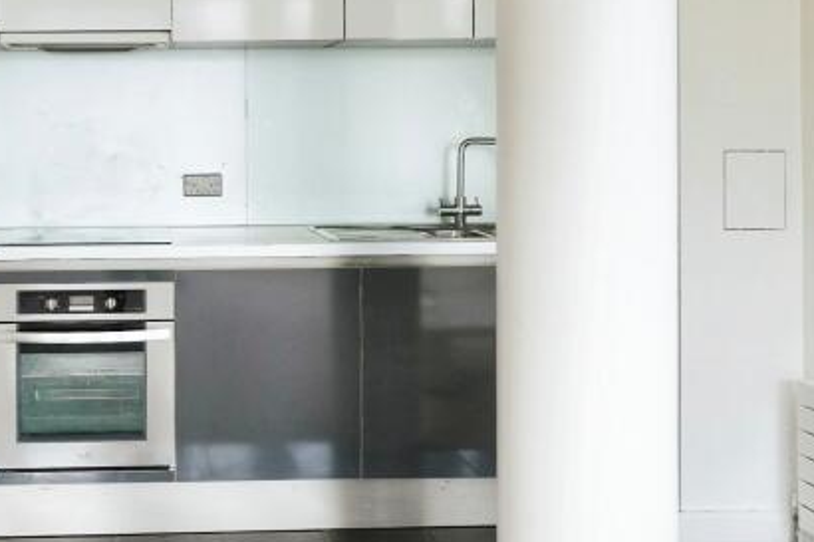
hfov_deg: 41.8
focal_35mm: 45
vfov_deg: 29.1
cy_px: 94
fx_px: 1017
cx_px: 165
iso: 400
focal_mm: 12
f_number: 6.3
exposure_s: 1/60
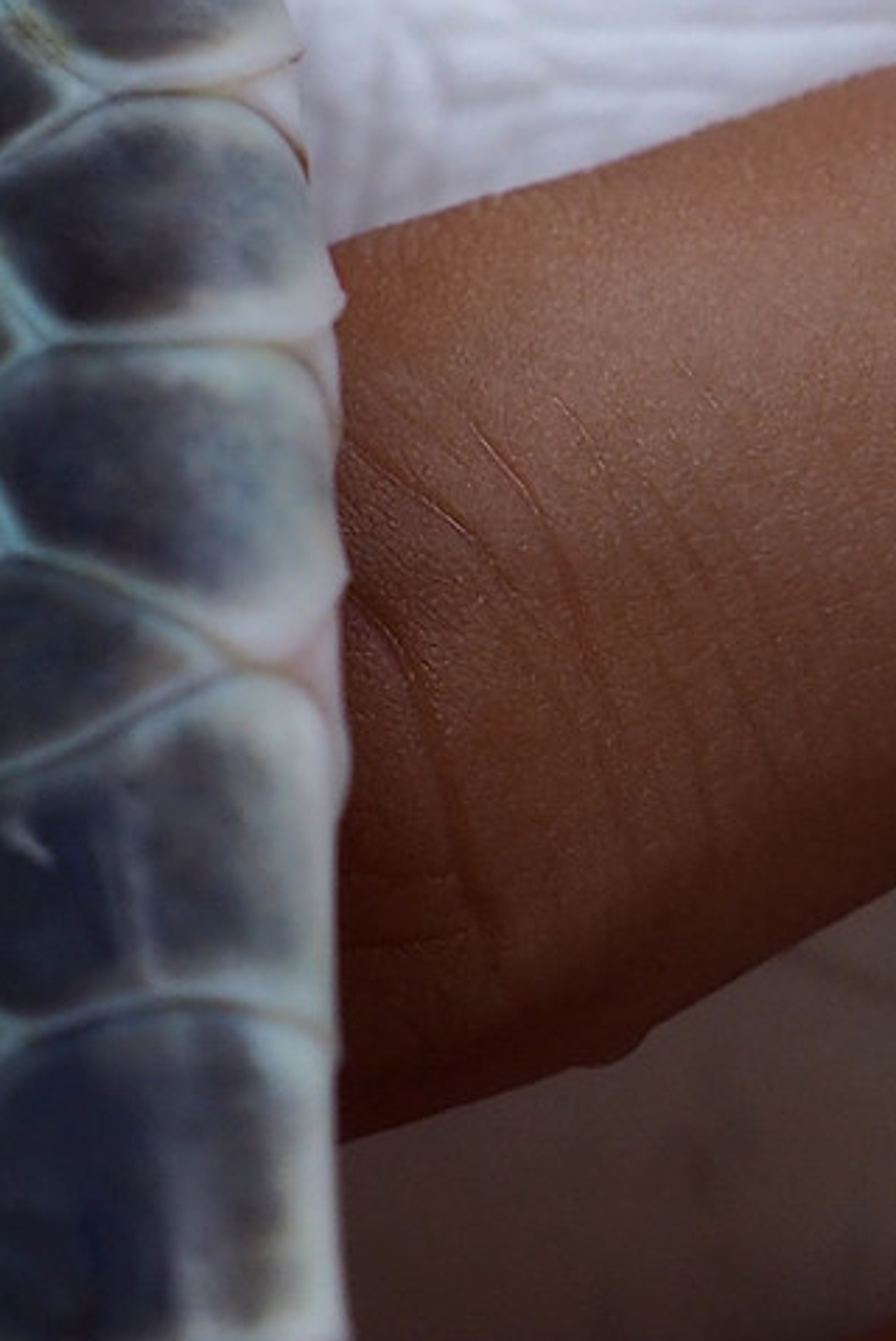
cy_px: -801
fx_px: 27175
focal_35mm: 729
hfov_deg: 1.9
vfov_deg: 2.8
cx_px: 1767
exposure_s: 1/400
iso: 200
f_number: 4.5
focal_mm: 70
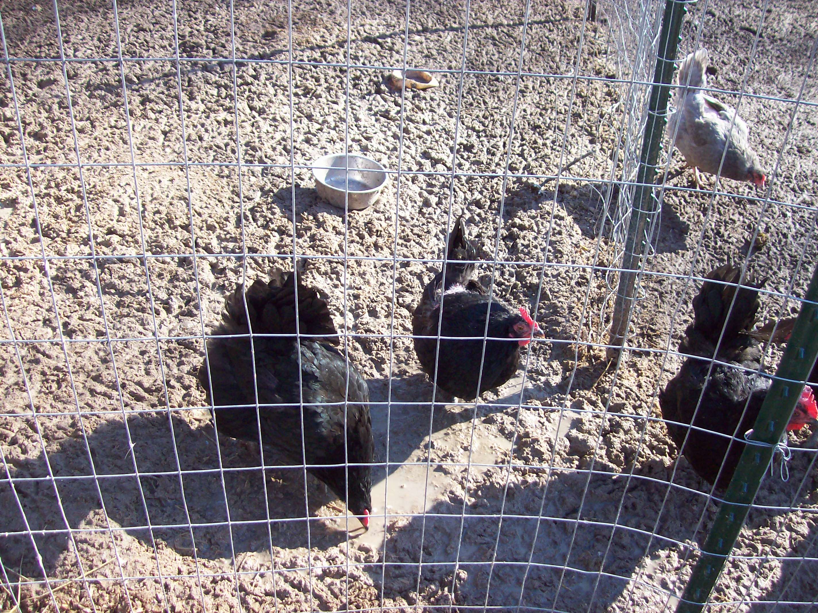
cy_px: 306
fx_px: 850
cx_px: 409
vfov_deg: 39.6
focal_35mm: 36
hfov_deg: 51.4
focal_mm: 6
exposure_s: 1/257
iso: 80
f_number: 2.7
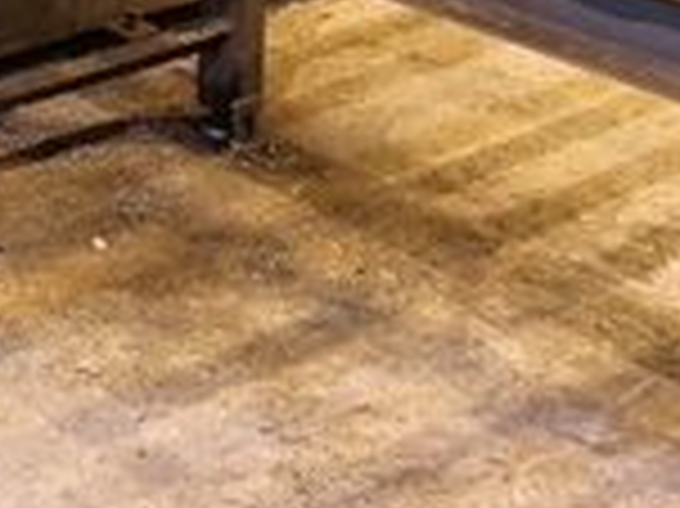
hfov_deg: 17.2
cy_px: -261
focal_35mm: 110
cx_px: -104
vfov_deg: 12.7
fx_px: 2159
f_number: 3.5
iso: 3200
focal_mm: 16
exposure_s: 1/25
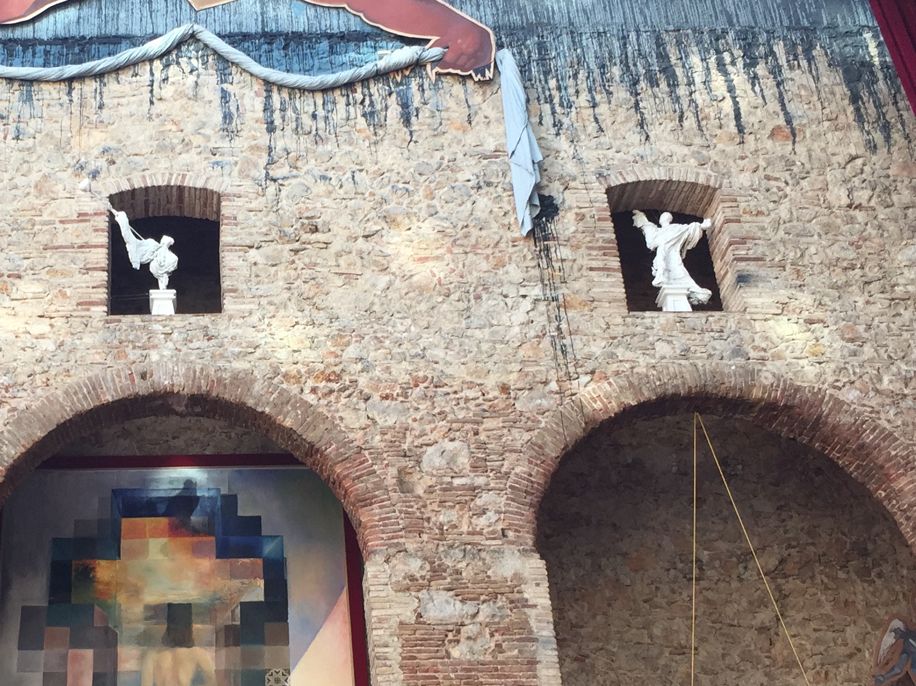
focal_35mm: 60
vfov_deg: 24.4
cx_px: 169
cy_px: 383
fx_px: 1587
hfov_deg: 31.3
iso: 50
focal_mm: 4.15
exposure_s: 1/100
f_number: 2.2
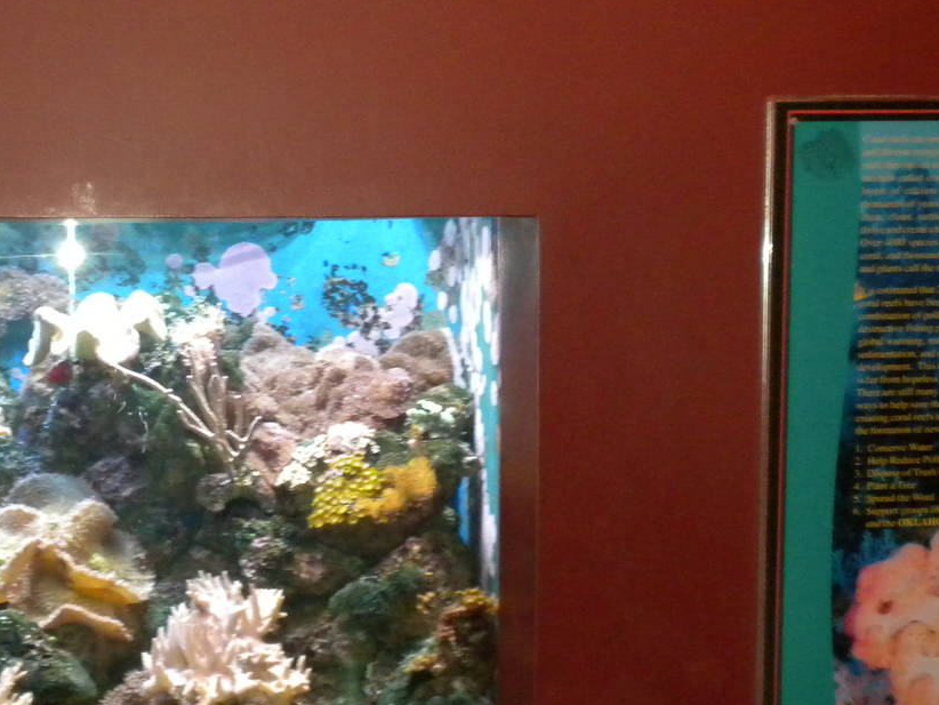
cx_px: 287
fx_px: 1954
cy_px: 415
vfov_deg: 20.4
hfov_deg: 26.8
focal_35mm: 72
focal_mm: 6.6
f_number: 3.5
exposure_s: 1/18.4
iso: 400
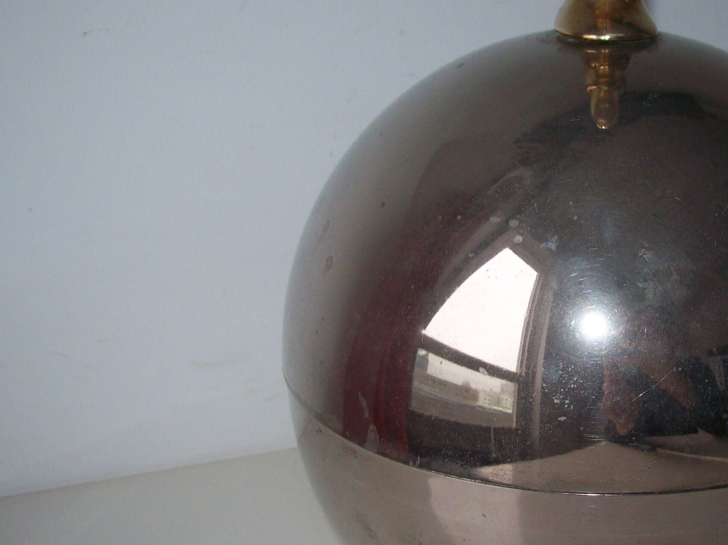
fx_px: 1261
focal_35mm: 60
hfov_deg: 31.6
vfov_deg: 24.4
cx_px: 557
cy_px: 282
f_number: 2.7
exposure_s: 1/64
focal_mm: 6
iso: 80
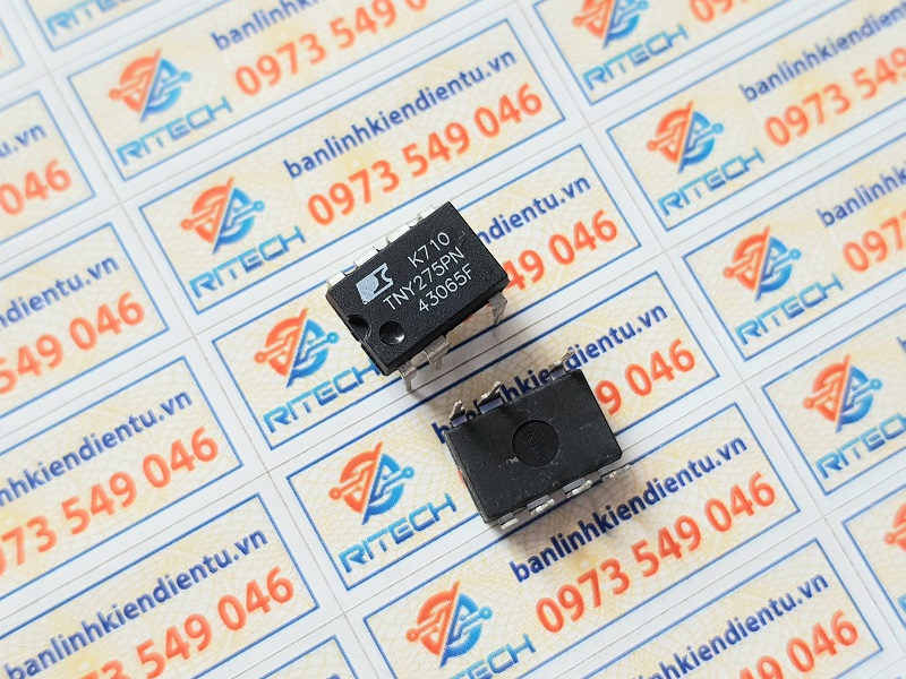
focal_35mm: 26
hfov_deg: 67.3
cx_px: 453
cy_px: 340
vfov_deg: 53.1
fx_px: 680
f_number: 1.7
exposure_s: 1/50
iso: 50
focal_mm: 4.3
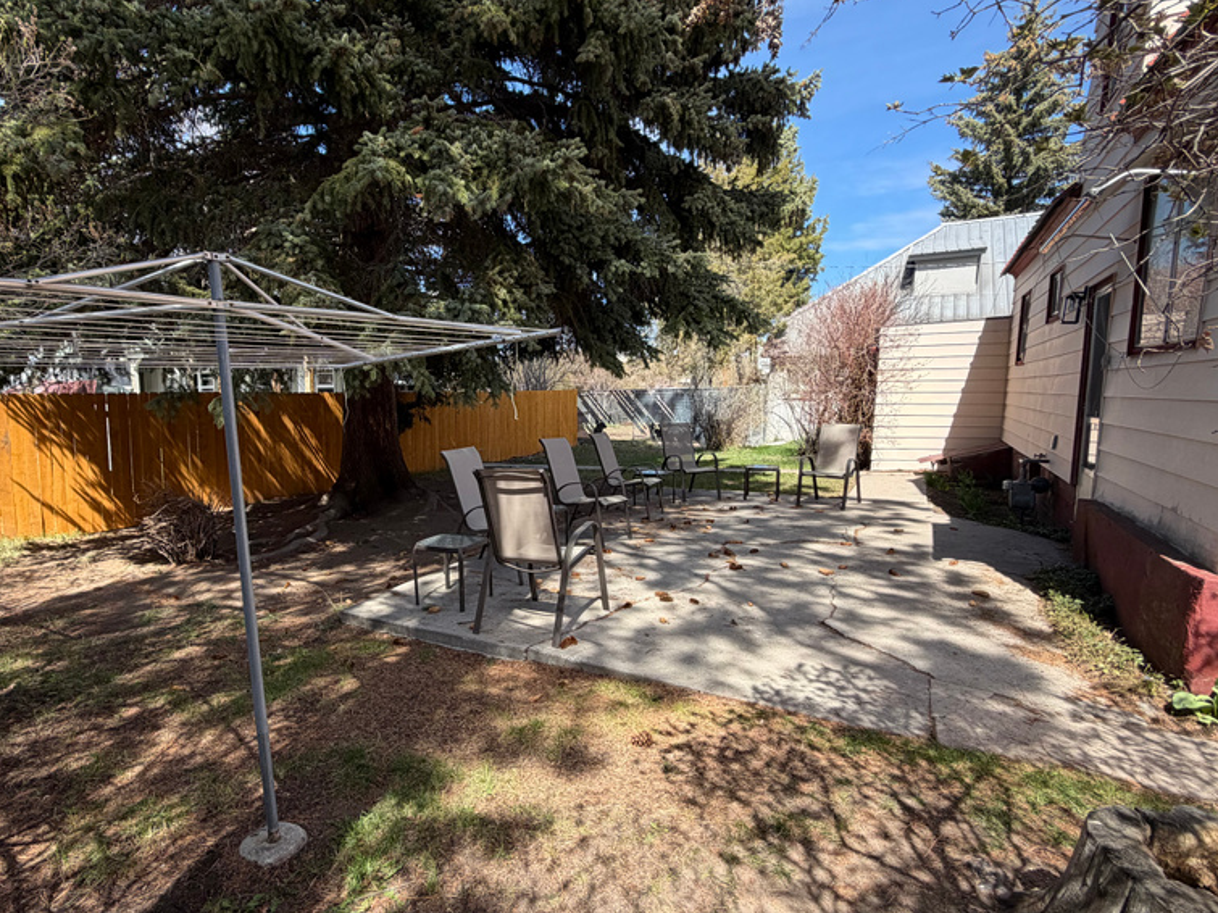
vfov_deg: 68.7
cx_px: 497
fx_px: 668
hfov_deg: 83.8
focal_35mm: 19
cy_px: 466
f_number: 2.2
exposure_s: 1/502
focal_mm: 2.22
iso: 50
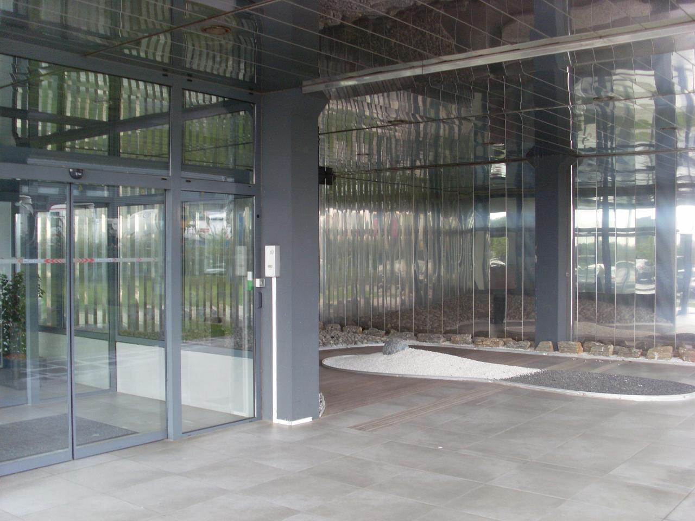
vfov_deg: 37.7
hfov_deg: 49.0
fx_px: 763
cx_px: 348
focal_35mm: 38
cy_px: 260
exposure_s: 1/45
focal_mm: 6.3
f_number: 3
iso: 100
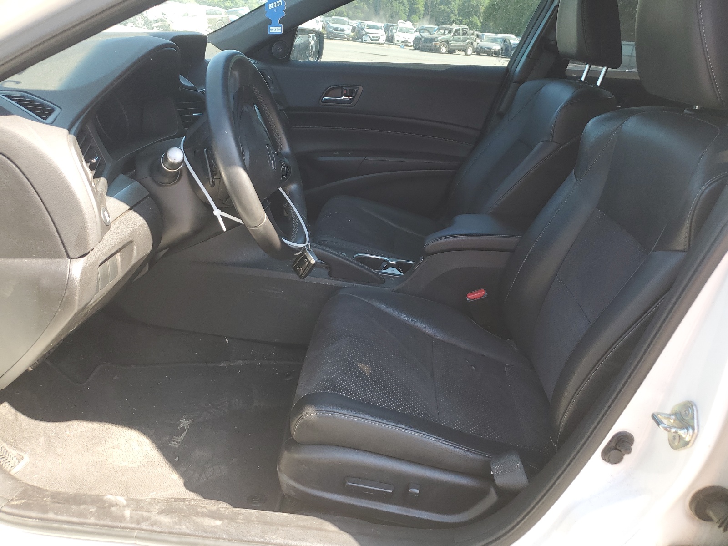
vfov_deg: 53.1
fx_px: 547
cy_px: 273
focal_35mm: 26
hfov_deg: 67.3
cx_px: 364
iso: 50
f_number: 1.5
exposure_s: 1/233
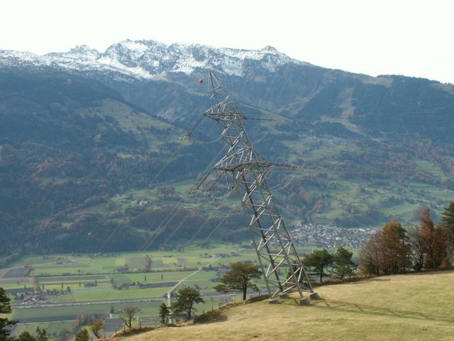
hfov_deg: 36.2
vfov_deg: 27.5
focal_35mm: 53
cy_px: 170
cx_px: 227
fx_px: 695
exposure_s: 1/100
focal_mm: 8.79
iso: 50
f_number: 7.1
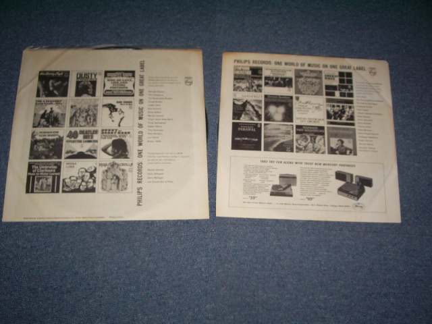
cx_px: 216
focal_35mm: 35
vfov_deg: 40.7
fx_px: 437
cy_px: 162
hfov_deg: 52.6
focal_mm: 5.8
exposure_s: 1/40
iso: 80
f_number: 4.3
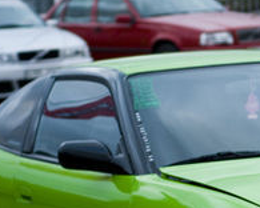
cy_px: 224
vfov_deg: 6.7
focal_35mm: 231
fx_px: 1778
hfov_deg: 8.3
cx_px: 311
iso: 200
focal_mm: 50
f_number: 2.5
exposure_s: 1/250
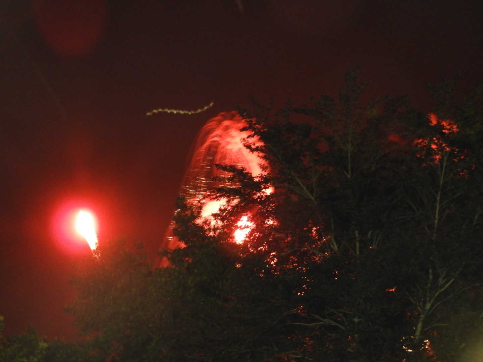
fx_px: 2372
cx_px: 242
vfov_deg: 8.7
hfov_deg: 11.6
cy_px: 181
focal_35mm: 170
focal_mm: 30.5
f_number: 5.2
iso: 800
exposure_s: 1/5
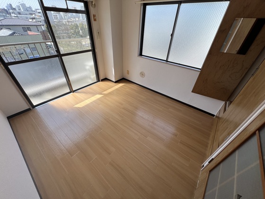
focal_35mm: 13
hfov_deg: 106.2
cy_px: 100
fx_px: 100
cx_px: 132
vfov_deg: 89.9
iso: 32
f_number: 1.8
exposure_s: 1/421
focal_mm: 1.57
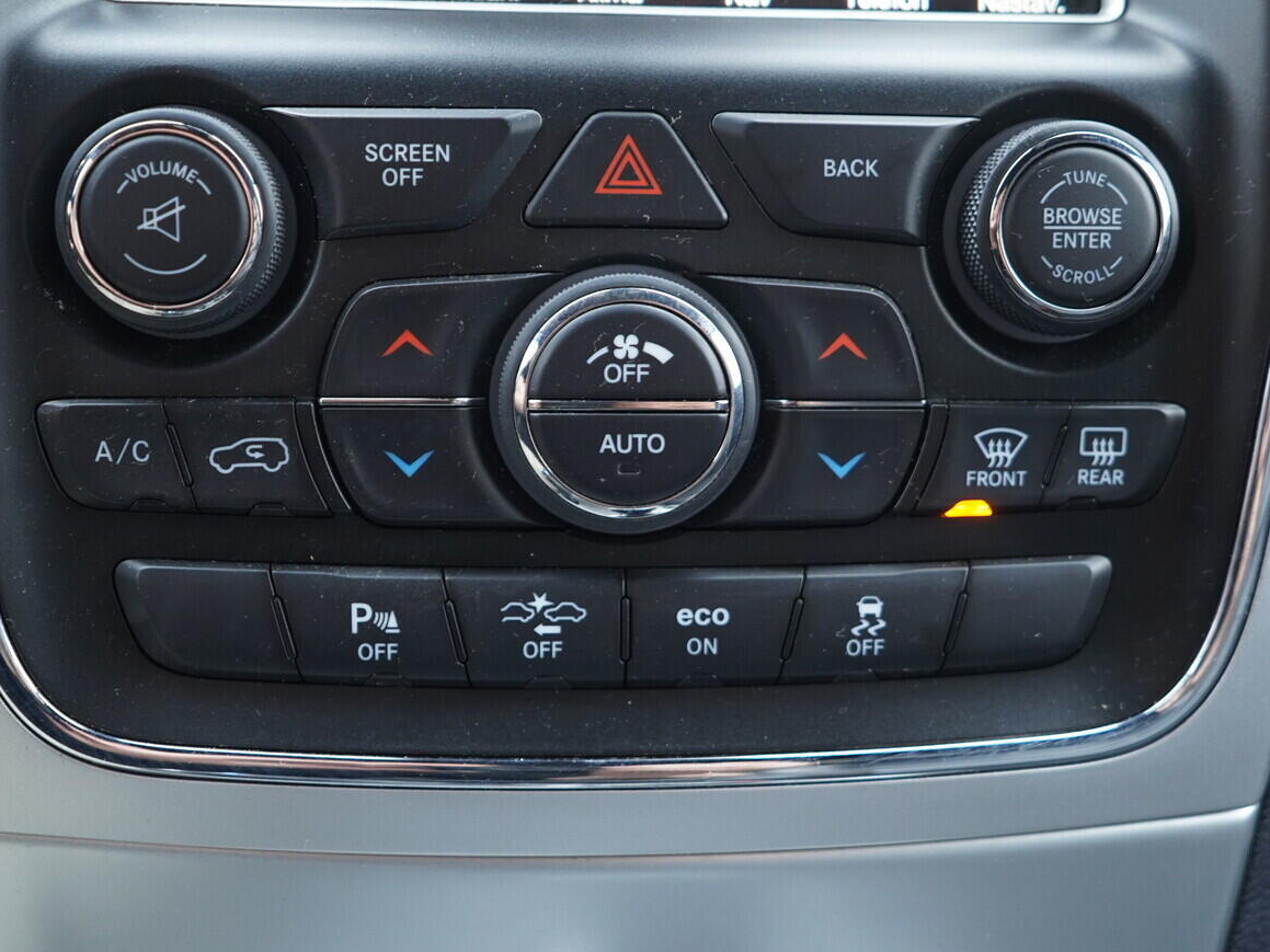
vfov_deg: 33.6
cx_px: 621
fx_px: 1577
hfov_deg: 43.9
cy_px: 490
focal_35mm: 43
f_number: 2.8
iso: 640
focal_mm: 24
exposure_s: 1/40
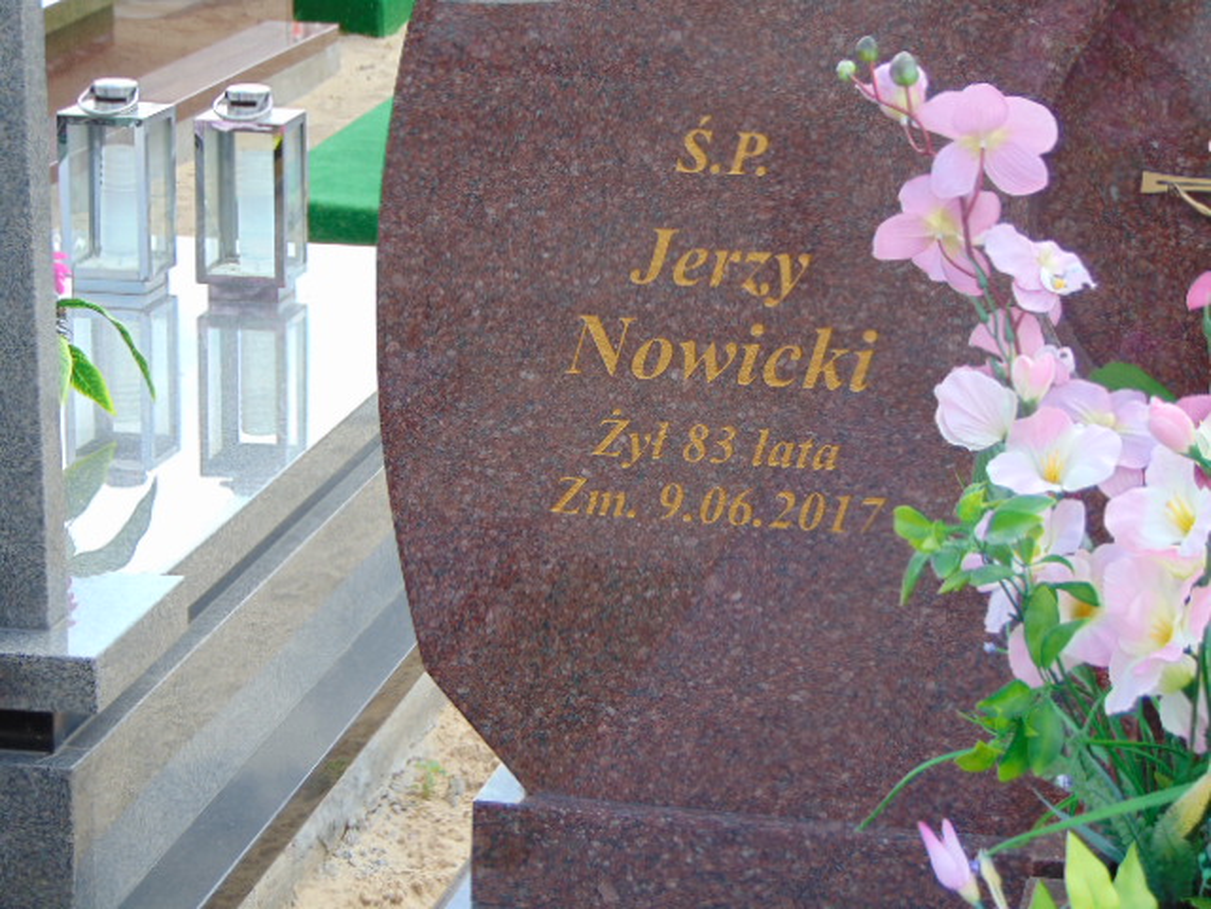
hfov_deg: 18.2
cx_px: 606
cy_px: 454
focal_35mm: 108
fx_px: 3778
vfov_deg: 13.7
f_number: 3.9
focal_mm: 19.4
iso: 80
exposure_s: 1/200
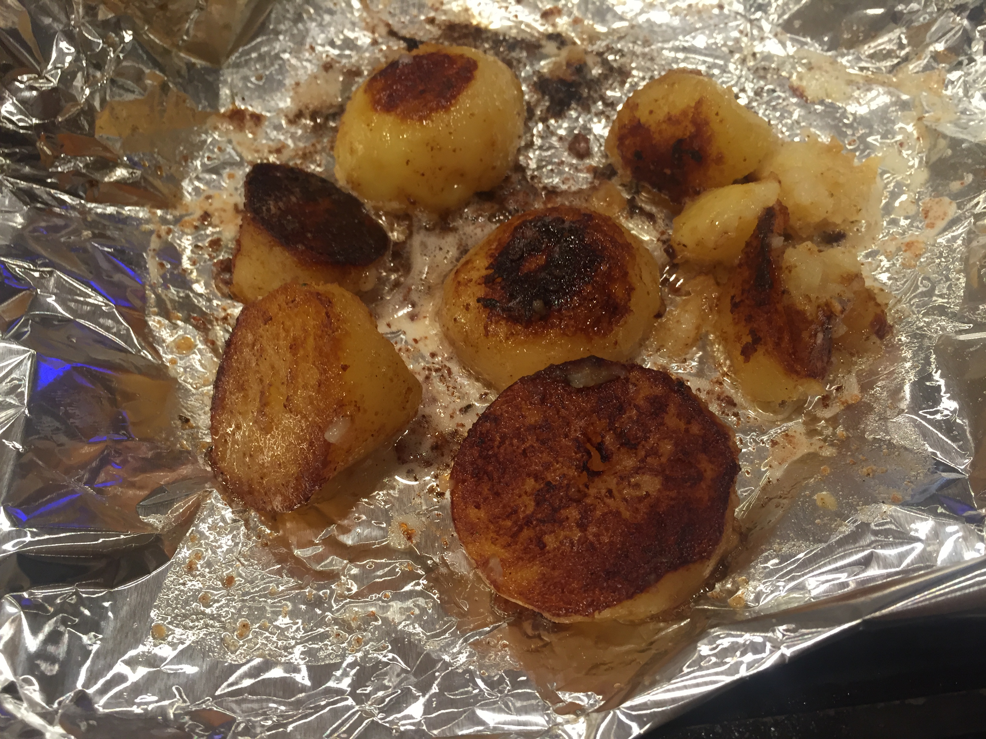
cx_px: 493
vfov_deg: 48.2
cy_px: 370
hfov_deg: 61.7
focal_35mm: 29
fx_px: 826
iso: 80
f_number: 2.2
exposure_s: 1/30
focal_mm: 4.15
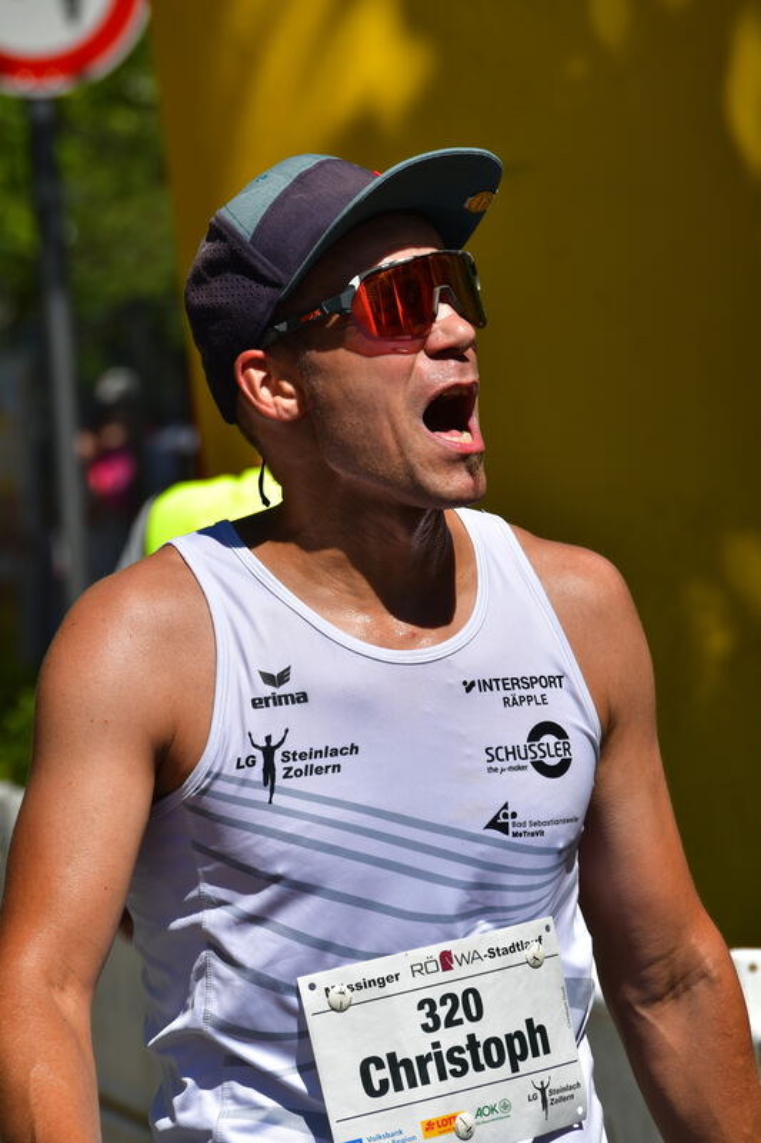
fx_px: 9516
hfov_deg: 4.6
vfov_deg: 6.9
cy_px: 572
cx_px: 380
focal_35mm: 300
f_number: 11
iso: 125
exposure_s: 1/500
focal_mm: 200
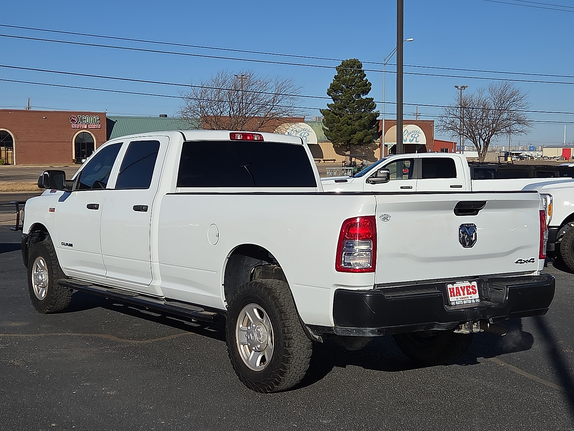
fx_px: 896
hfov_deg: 35.5
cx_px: 283
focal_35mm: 54
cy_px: 219
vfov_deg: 27.0
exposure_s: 1/10000
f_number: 1.8
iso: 53
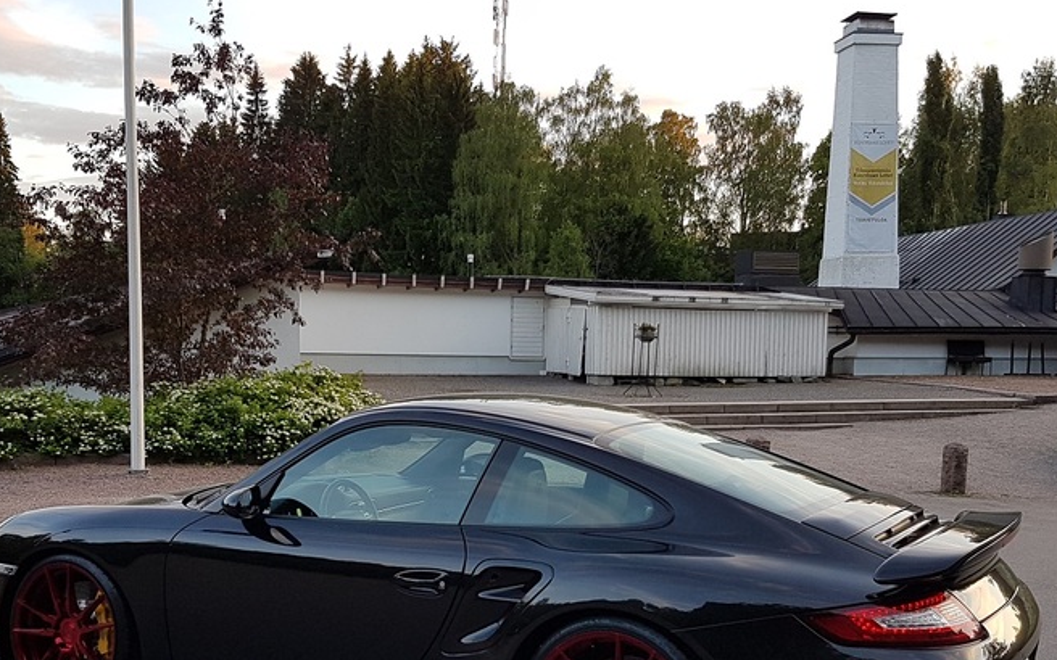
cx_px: 482
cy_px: 480
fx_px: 1239
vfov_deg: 29.5
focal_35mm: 43
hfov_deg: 46.2
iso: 40
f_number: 1.7
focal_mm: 4.2
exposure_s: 1/101
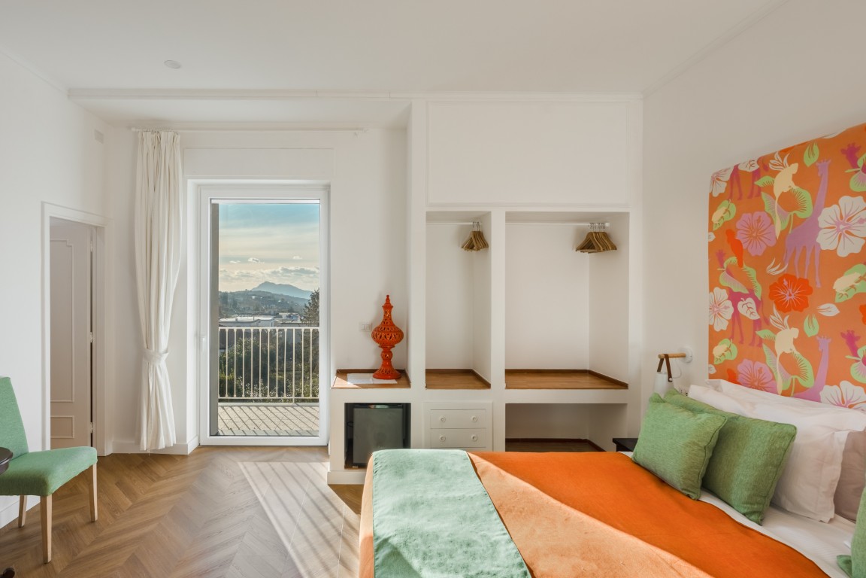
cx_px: 433
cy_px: 289
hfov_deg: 93.6
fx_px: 407
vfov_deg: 70.8
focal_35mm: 17
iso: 320
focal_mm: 16.9
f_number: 8
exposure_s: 1/4000
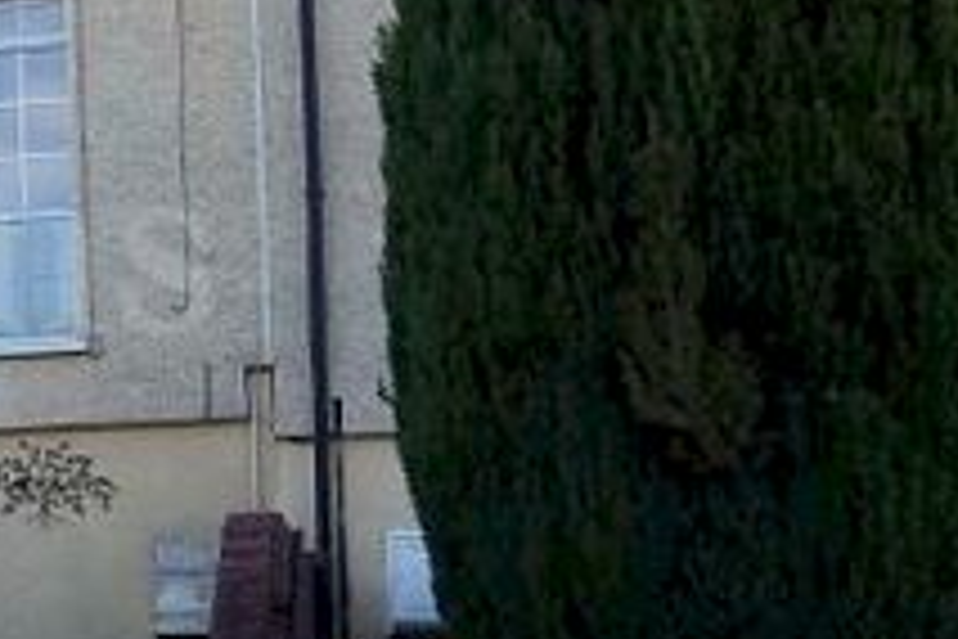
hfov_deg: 16.2
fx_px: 3087
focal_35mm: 116
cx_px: -472
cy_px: 268
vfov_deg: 11.8
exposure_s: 1/200
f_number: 3.4
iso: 100
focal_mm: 6.2
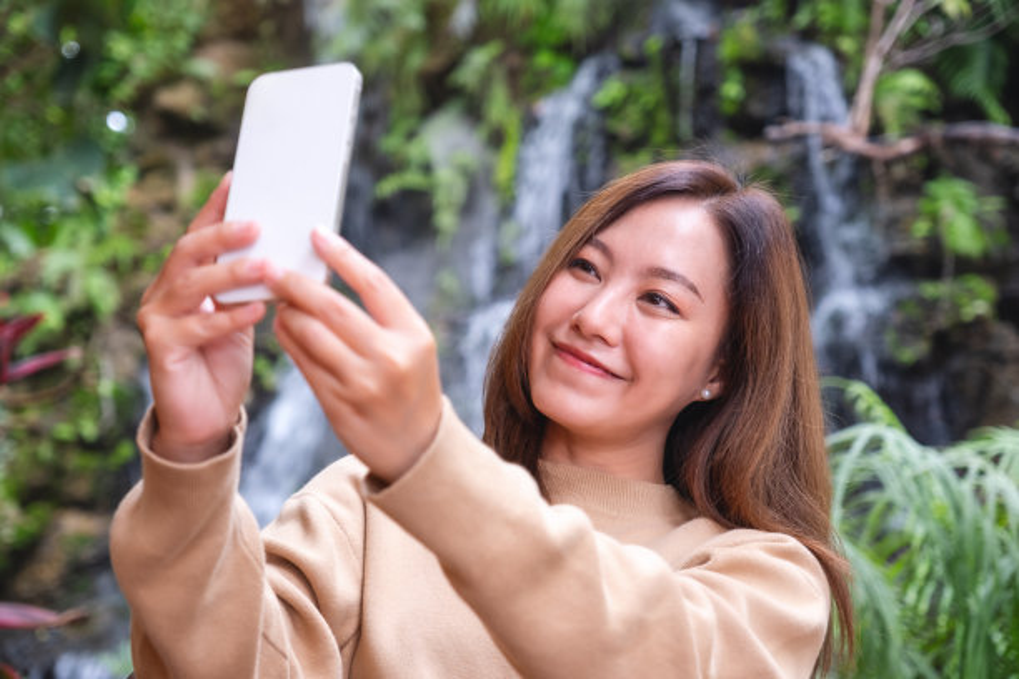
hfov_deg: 31.4
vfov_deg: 21.2
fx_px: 1811
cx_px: 510
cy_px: 340
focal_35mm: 64
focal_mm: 42.7
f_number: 2.8
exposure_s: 1/60
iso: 200
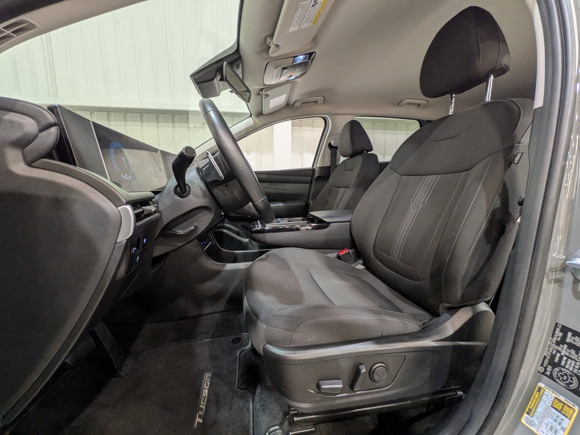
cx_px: 290
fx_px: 235
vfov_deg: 85.7
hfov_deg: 102.1
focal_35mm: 14
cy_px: 218
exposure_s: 1/33.3
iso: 86
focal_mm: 1.83
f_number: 2.2
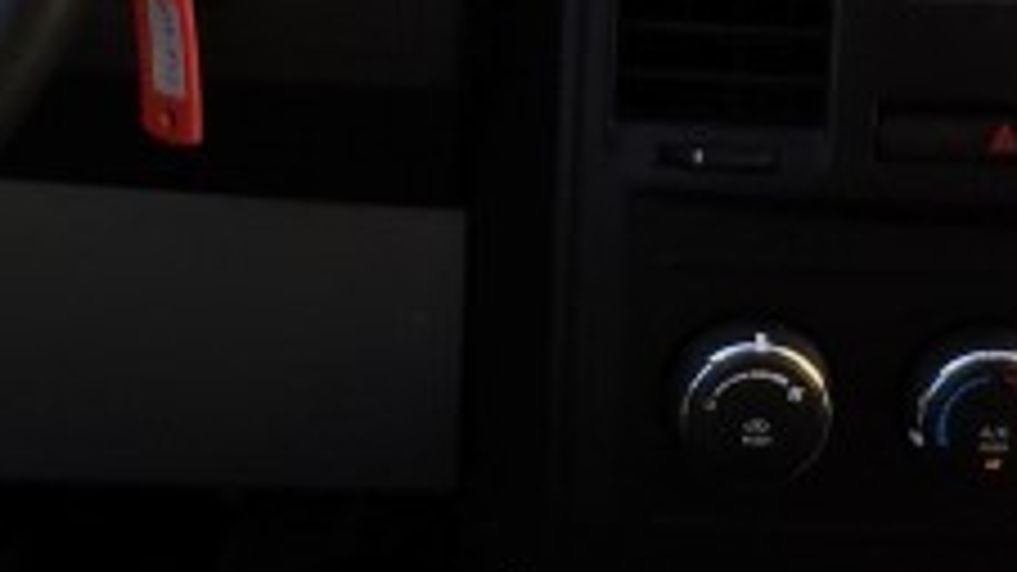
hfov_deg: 15.0
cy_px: 126
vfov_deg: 8.5
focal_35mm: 143
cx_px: 572
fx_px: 3855
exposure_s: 1/193
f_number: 2.2
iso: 32
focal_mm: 4.15
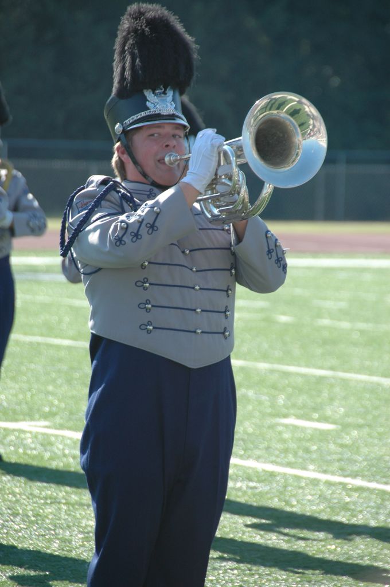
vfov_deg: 6.9
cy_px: 294
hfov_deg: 4.6
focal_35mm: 300
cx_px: 195
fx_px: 4888
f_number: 5.6
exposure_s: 1/400
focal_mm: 200
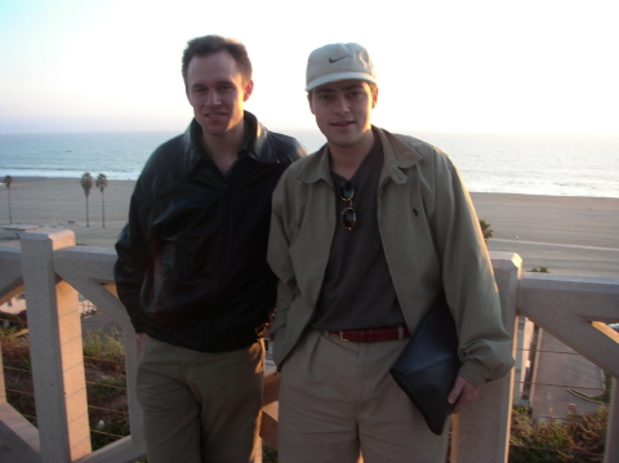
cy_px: 232
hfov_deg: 50.2
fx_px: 661
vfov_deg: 38.6
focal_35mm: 37
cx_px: 310
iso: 50
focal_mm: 5.7
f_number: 2.8
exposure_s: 1/60
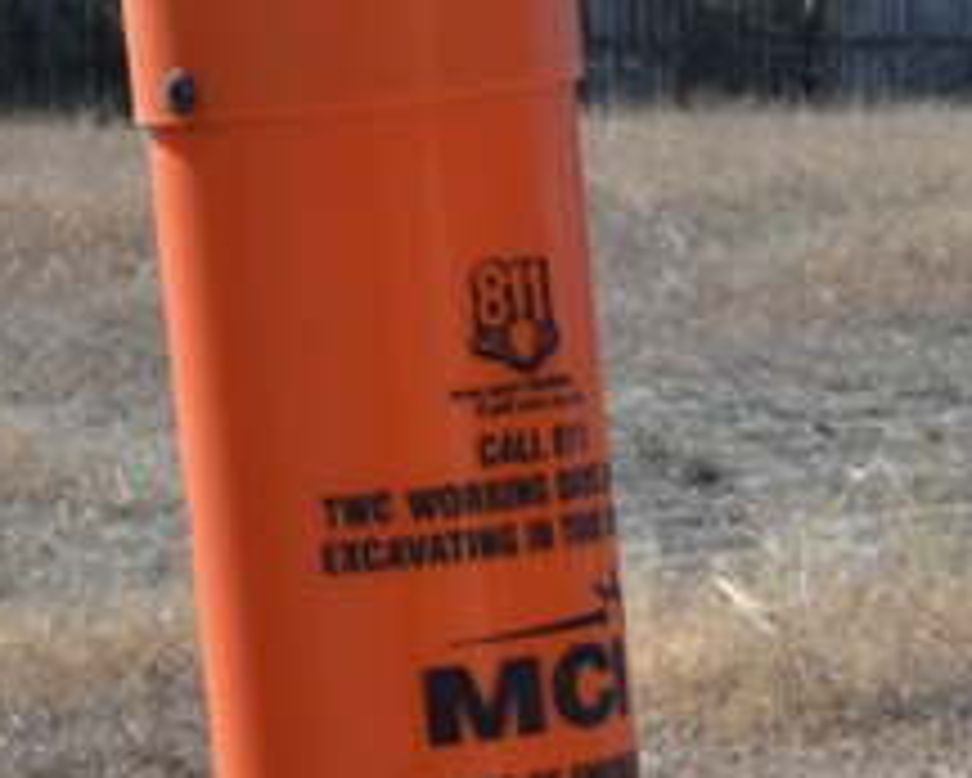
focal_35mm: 253
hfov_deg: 7.6
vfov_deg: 5.9
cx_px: 670
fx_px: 7281
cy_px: 1812
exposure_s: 1/200
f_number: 7.1
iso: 100
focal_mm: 24
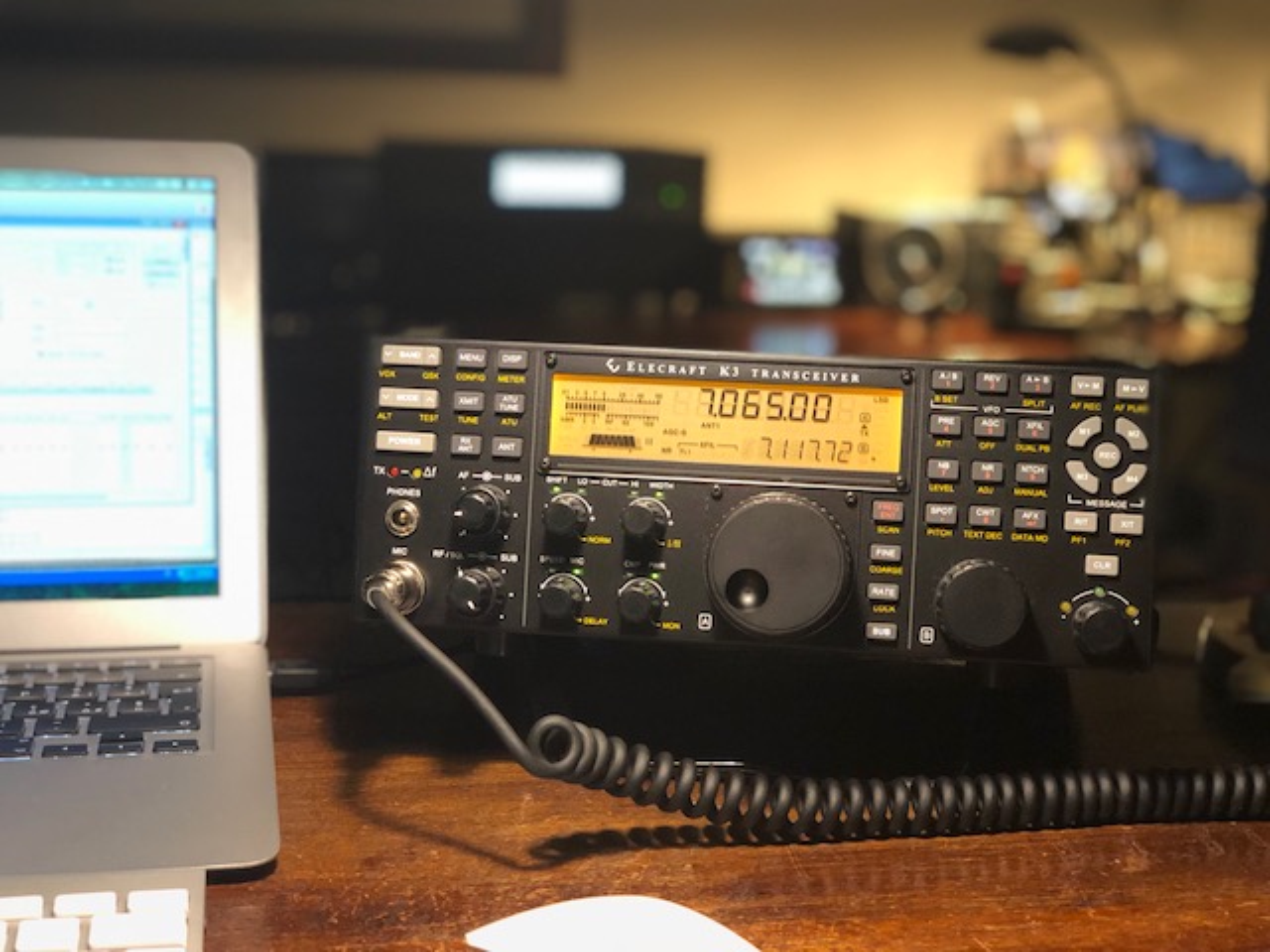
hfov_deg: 36.8
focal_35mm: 52
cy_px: 476
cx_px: 635
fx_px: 1908
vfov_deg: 28.0
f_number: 2.4
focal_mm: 6
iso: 160
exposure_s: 1/20
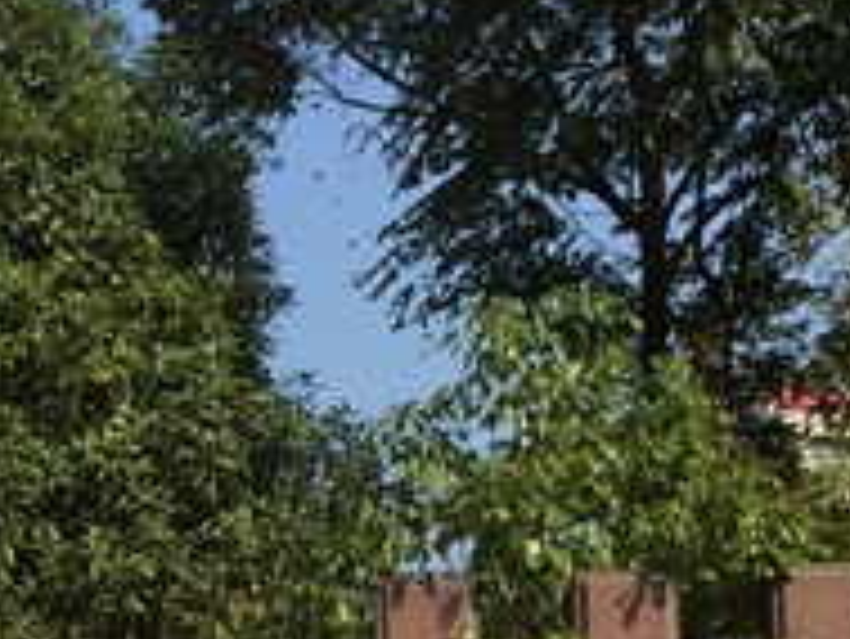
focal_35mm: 100
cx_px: 40
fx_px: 2457
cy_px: 855
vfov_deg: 14.2
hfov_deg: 19.2
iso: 32
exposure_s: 1/1721
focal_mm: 4.15
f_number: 2.2
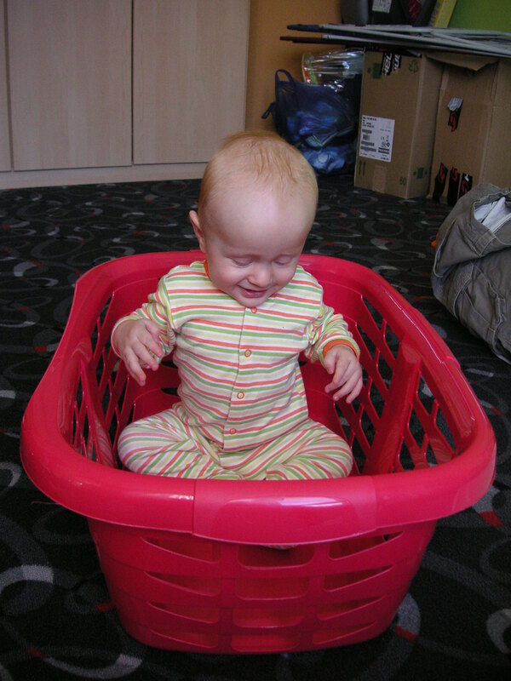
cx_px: 256
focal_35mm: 37
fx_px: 728
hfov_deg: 38.7
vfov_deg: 50.1
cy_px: 340
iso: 80
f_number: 2.8
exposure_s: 1/45
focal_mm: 6.1
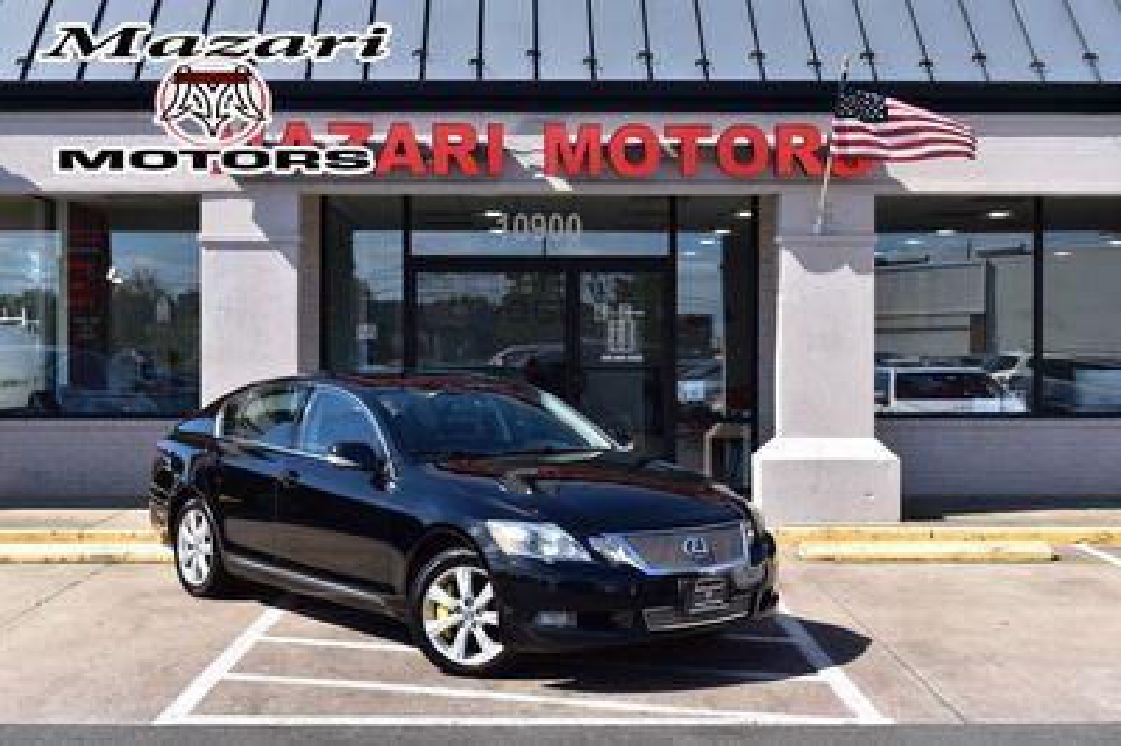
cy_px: 373
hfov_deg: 38.9
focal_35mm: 51
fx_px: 1587
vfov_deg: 26.4
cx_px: 560
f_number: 11
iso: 400
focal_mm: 34
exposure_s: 1/500
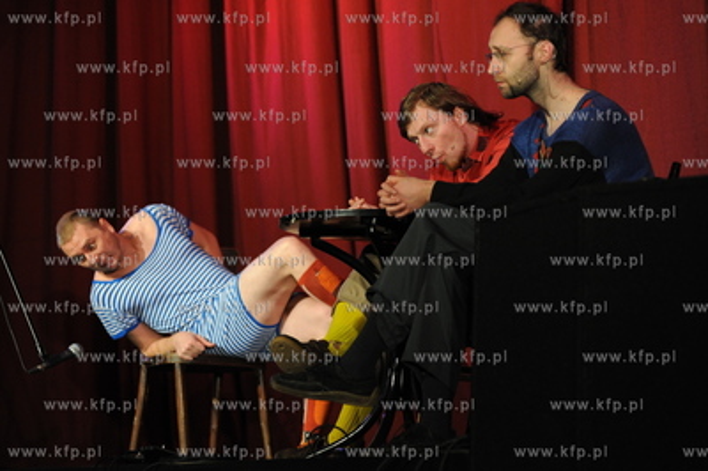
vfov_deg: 9.4
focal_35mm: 145
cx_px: 354
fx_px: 2849
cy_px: 236
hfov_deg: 14.2
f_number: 4
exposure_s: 1/160
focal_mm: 145
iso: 1600
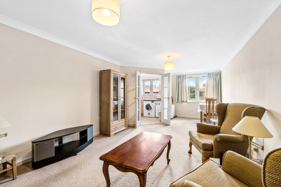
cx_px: 140
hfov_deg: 104.3
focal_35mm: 14
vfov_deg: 81.1
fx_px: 109
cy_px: 94
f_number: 16
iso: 250
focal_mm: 14
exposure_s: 2.5
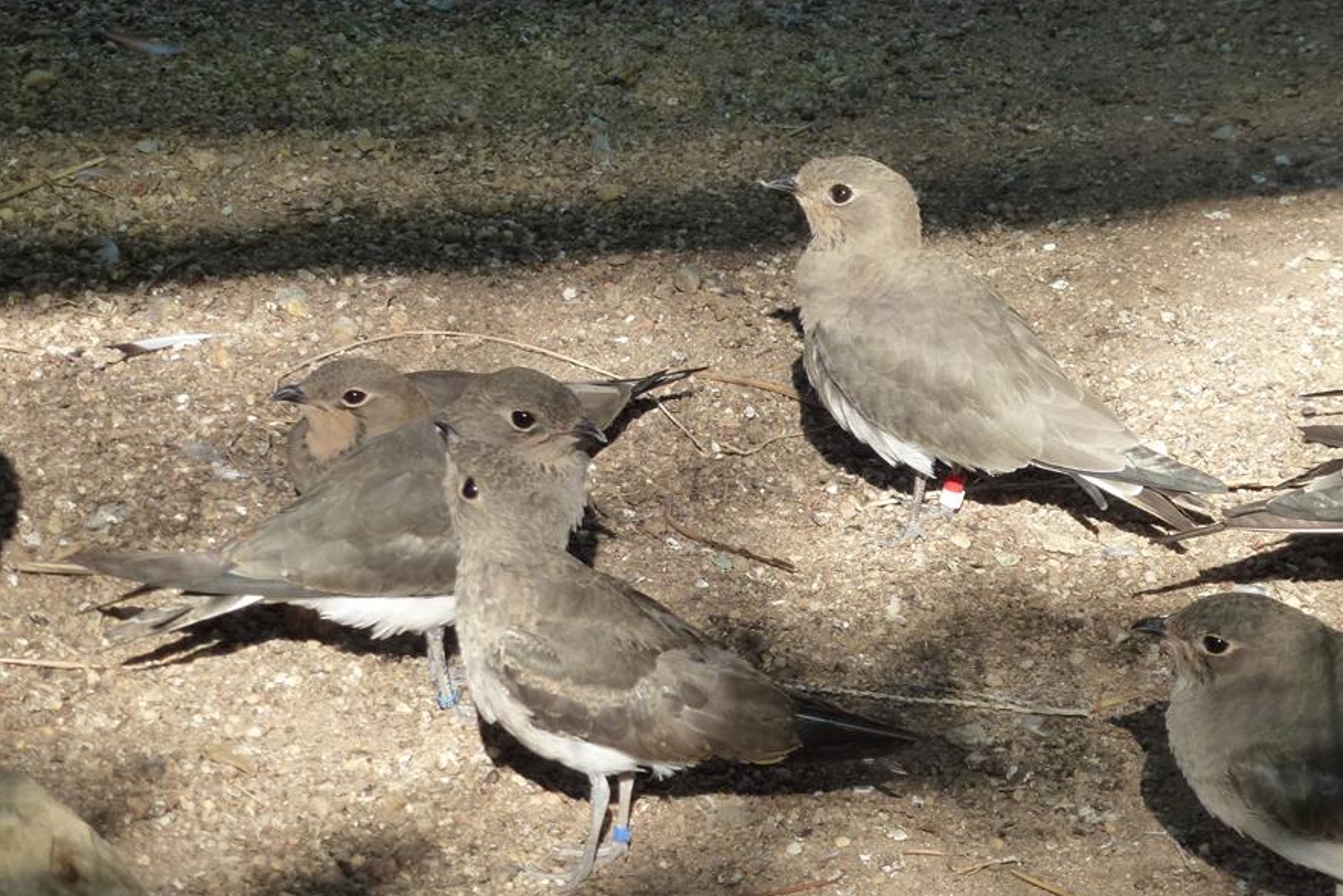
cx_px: 637
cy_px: 393
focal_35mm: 203
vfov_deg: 6.8
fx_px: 7575
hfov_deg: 10.1
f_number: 5.4
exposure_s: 1/100
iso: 160
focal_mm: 30.1
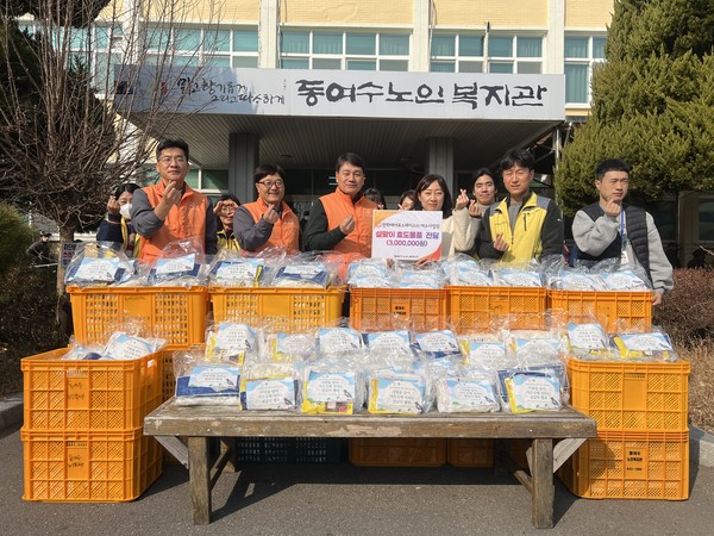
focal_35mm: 26
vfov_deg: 53.1
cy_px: 268
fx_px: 536
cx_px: 357
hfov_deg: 67.3
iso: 50
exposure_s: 1/5076
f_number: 1.5
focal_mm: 5.7
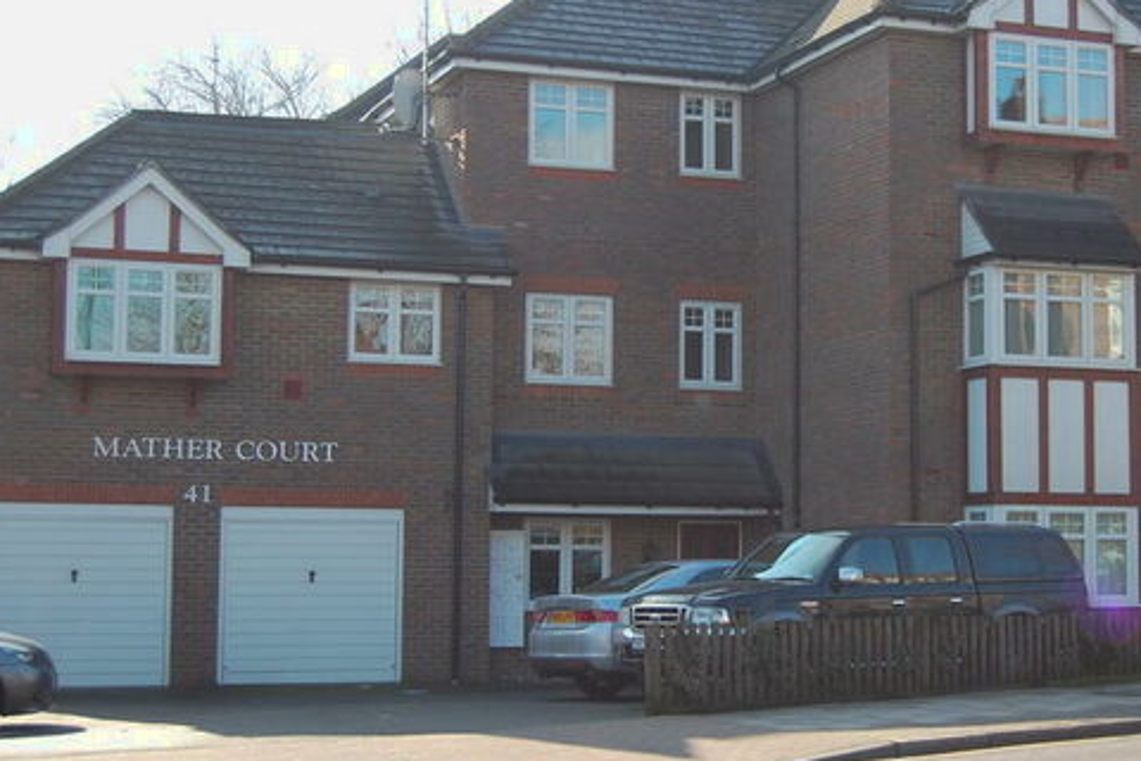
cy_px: 333
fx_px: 2218
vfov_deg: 19.4
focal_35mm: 70
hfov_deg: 28.7
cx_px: 732
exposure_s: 1/400
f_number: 4.5
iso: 200
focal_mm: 32
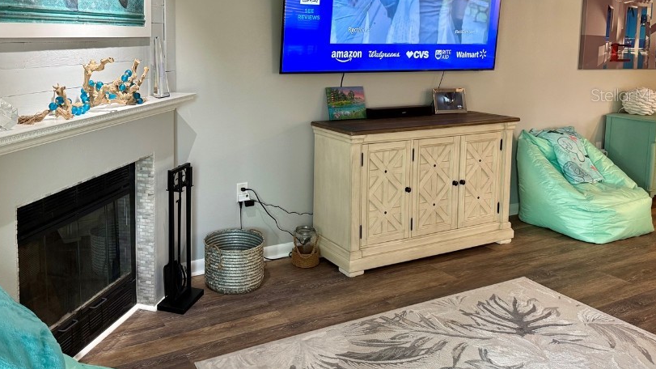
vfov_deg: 34.9
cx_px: 253
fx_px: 574
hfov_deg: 58.9
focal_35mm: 33
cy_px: 95
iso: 200
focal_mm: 6.76
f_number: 1.78
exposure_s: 1/60
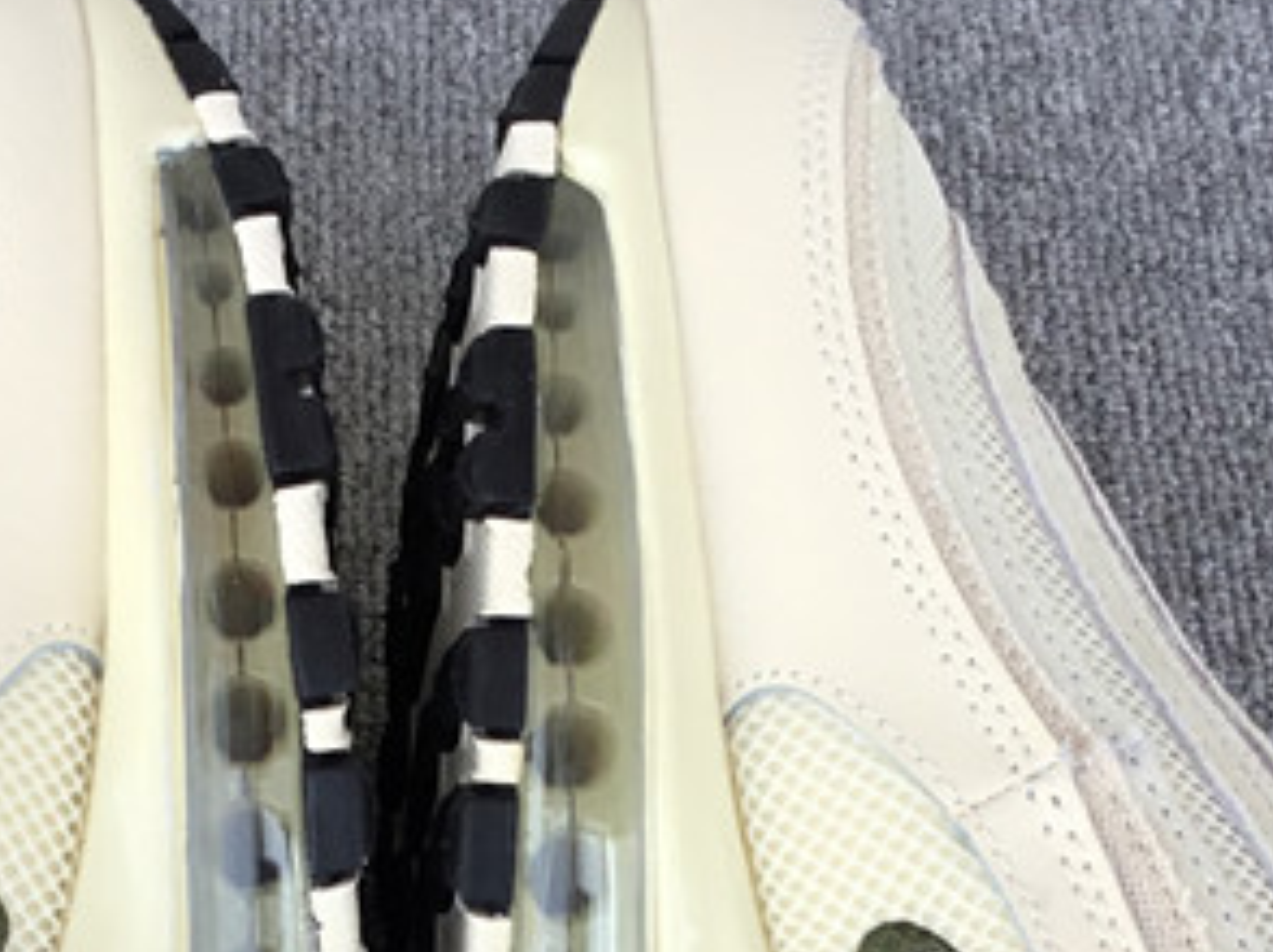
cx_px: 411
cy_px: 1080
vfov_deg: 15.1
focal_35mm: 95
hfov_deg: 20.6
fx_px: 3491
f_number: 2.4
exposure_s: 1/139
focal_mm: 3.3
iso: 25
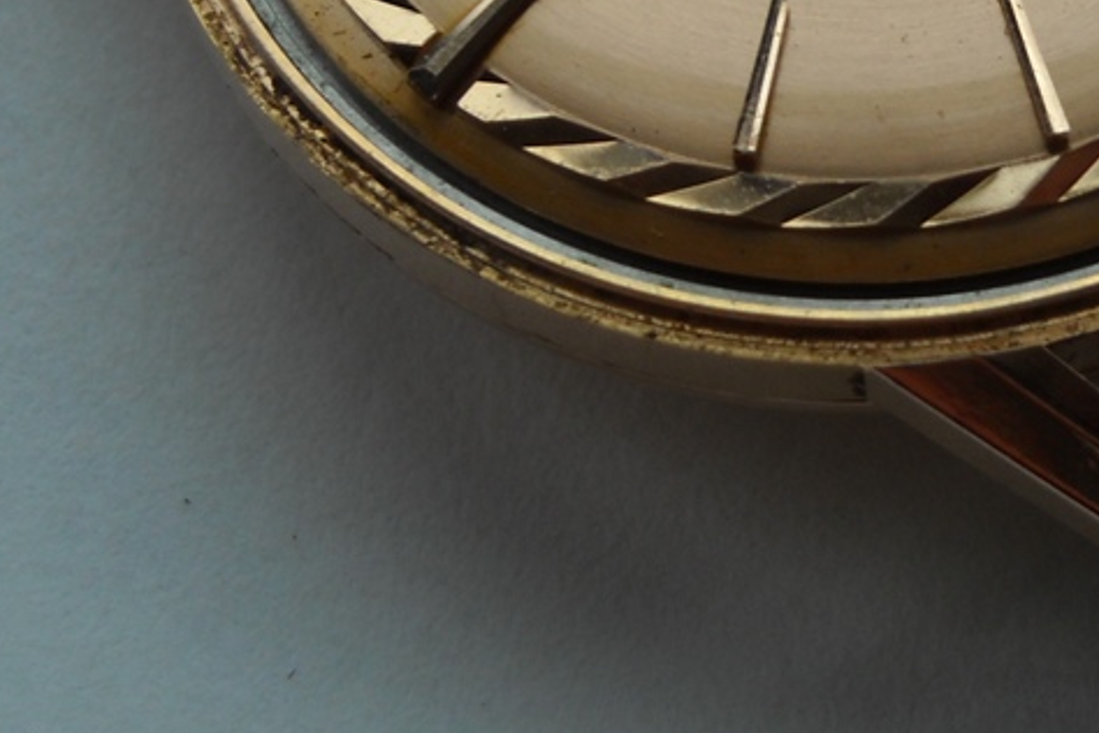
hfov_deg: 9.7
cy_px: -114
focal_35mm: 211
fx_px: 6441
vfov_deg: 6.5
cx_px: 818
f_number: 4.4
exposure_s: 1/60
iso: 73
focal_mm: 15.32
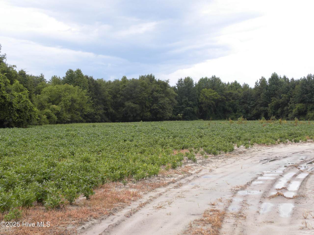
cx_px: 157
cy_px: 118
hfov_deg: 26.0
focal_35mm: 75
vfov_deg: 19.6
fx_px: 680
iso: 64
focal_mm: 13.4
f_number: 4
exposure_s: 1/110
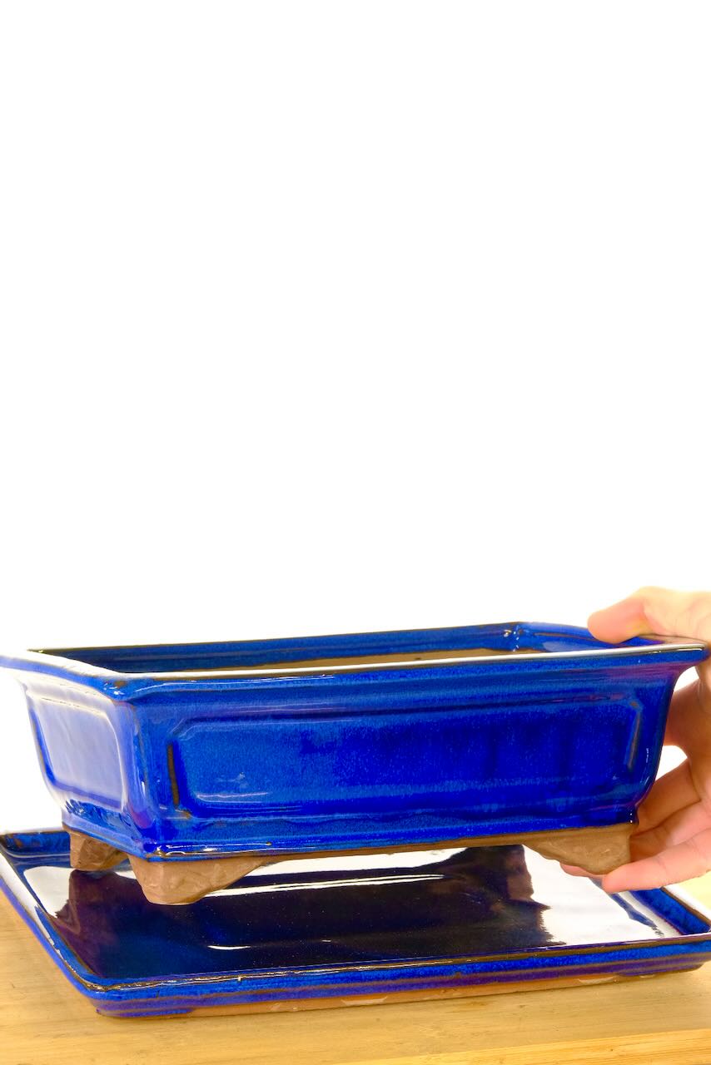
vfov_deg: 17.5
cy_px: 532
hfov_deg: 11.7
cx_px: 356
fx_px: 3464
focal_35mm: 117
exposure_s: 1/8
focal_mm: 77.9
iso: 2500
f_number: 13
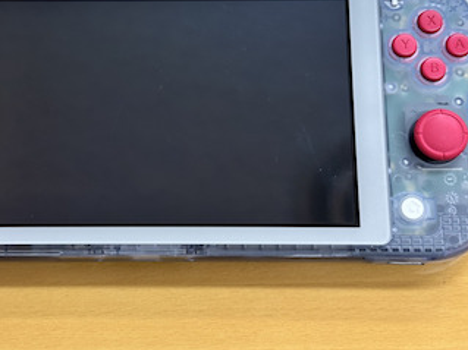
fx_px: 1041
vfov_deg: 19.0
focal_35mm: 77
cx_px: 141
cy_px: 95
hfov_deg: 25.2
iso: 50
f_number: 1.78
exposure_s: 1/50
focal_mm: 6.86
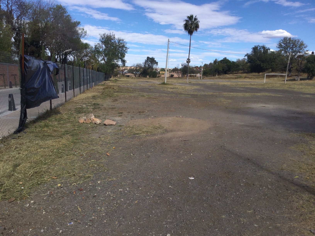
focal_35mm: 31
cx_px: 158
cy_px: 118
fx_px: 282
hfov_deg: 58.4
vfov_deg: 45.4
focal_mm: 3.3
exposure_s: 1/1314
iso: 25
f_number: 2.4
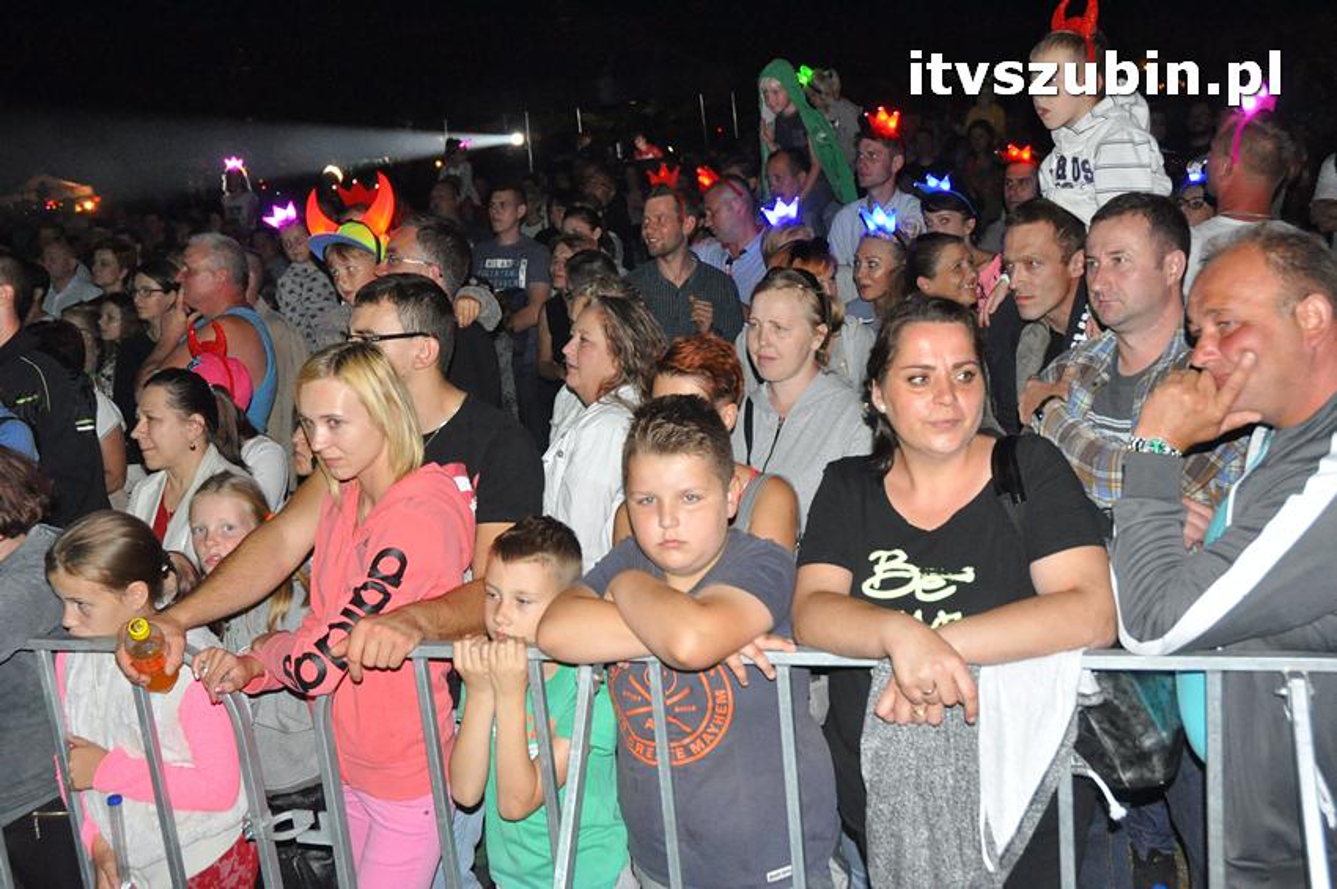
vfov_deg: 36.8
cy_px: 444
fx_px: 1336
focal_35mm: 36
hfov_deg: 53.2
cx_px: 668
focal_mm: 24
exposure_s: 1/60
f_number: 5.6
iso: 3200
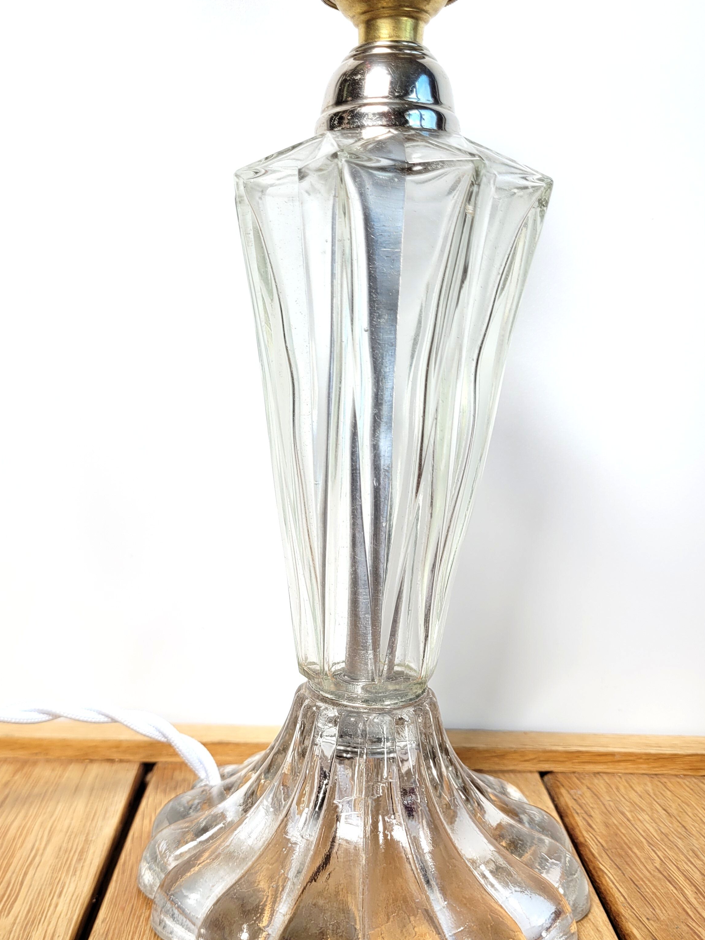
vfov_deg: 53.7
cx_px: 248
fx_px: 923
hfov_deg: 41.4
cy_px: 542
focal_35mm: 34
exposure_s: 1/489
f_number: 1.8
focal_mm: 5.4
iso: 40
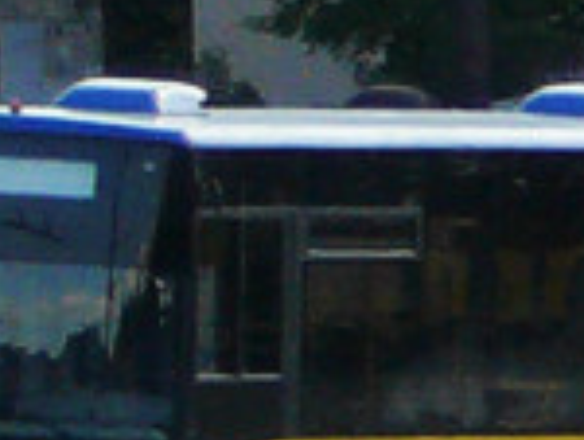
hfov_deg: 1.4
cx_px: -1075
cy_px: -483
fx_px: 23488
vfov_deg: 1.1
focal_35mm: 1390
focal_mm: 30.3
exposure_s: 1/500
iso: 100
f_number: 4.1
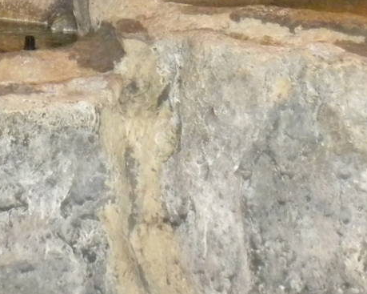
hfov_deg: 15.1
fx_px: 1368
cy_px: -150
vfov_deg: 11.7
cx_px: 20
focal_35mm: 126
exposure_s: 1/30
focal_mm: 6.6
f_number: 3.5
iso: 800
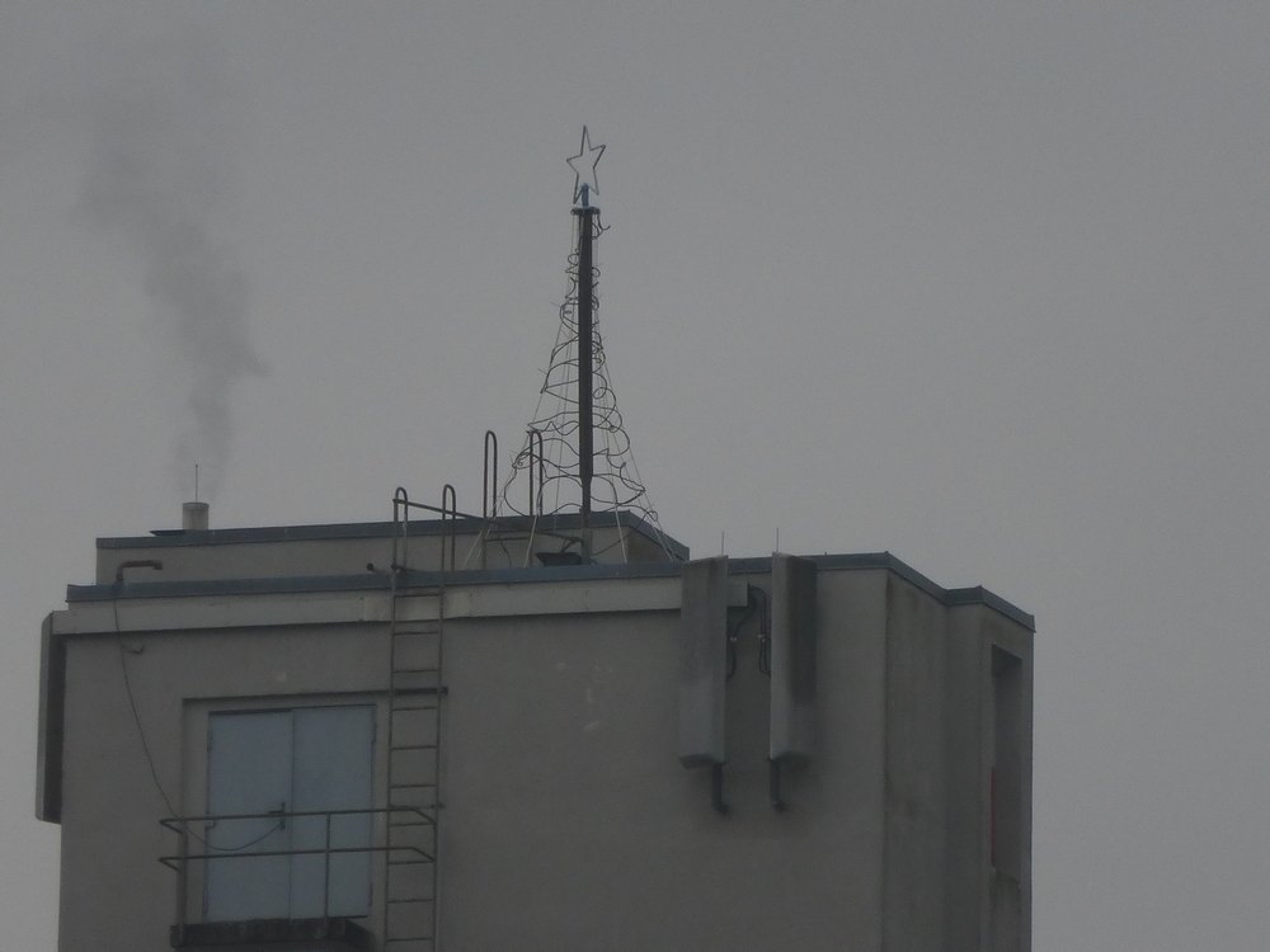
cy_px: 476
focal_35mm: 864
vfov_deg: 1.7
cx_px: 635
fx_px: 31699
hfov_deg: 2.3
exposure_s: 1/200
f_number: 6.4
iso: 100
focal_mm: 86
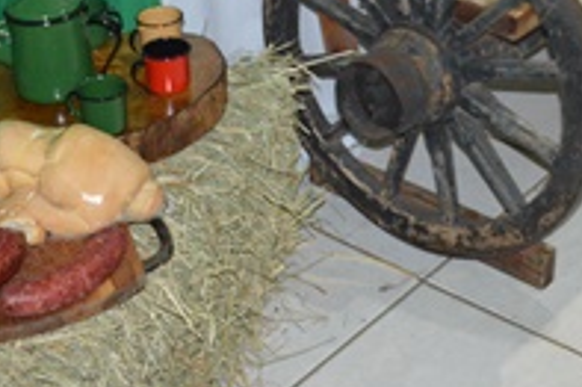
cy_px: -117
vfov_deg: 8.5
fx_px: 2577
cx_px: 399
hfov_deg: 12.9
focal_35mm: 160
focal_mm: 35
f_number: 4.5
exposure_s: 1/60
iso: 1600
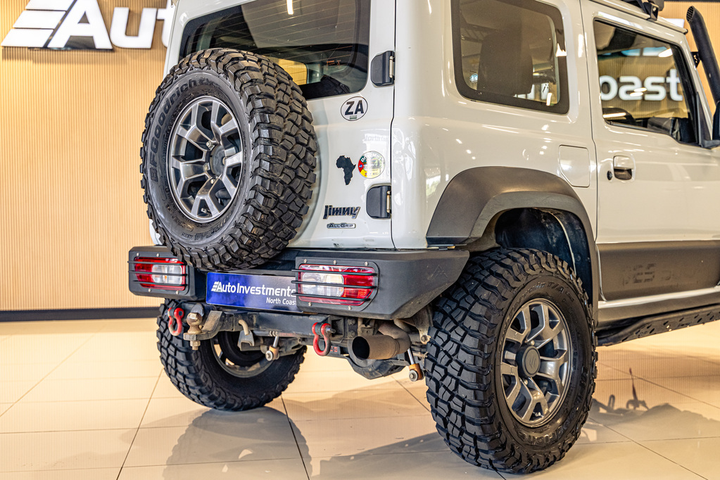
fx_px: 900
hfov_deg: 43.6
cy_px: 240
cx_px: 360
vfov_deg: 29.9
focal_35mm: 45
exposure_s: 1/125
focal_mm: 45
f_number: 4
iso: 1000
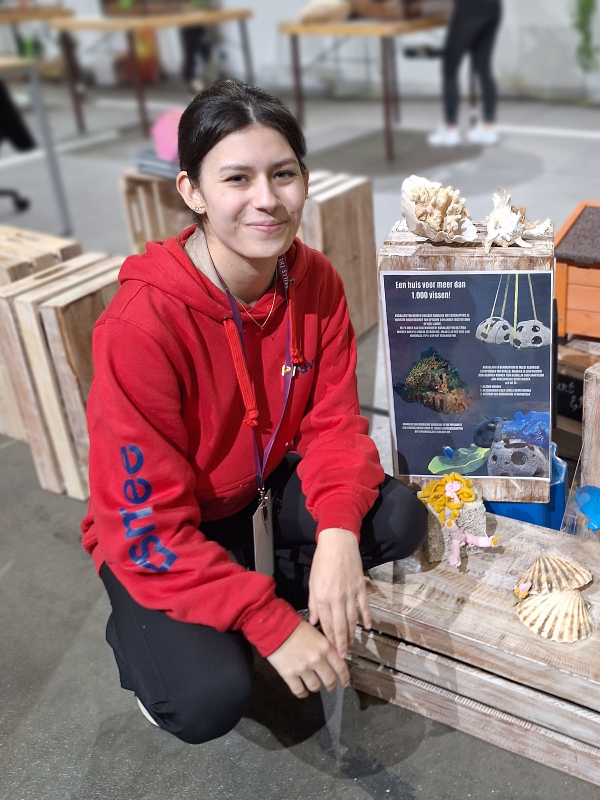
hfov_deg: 58.9
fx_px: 532
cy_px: 400
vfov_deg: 73.9
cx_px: 300
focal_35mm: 23
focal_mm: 5.54
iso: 40
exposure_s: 1/50
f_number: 1.8
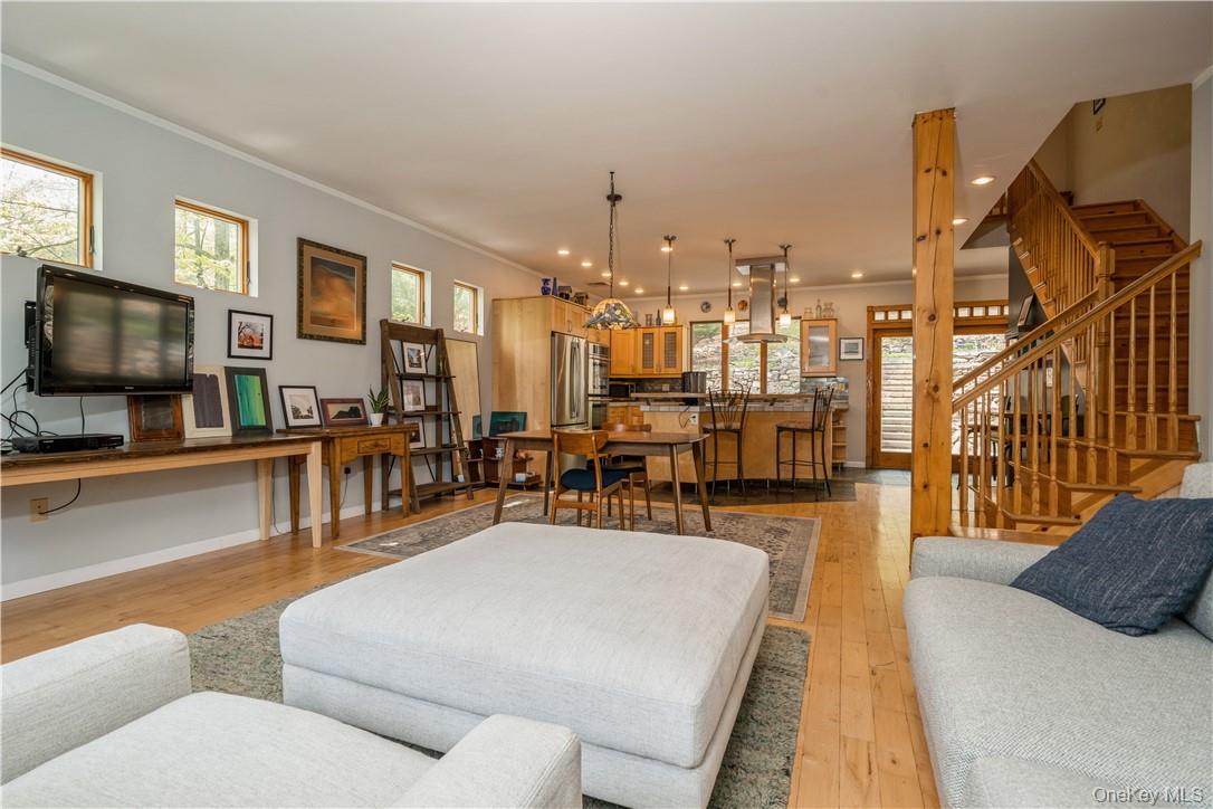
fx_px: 539
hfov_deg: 96.7
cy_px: 404
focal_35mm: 16
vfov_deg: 73.7
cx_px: 606
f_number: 8
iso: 200
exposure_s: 1/13
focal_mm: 16
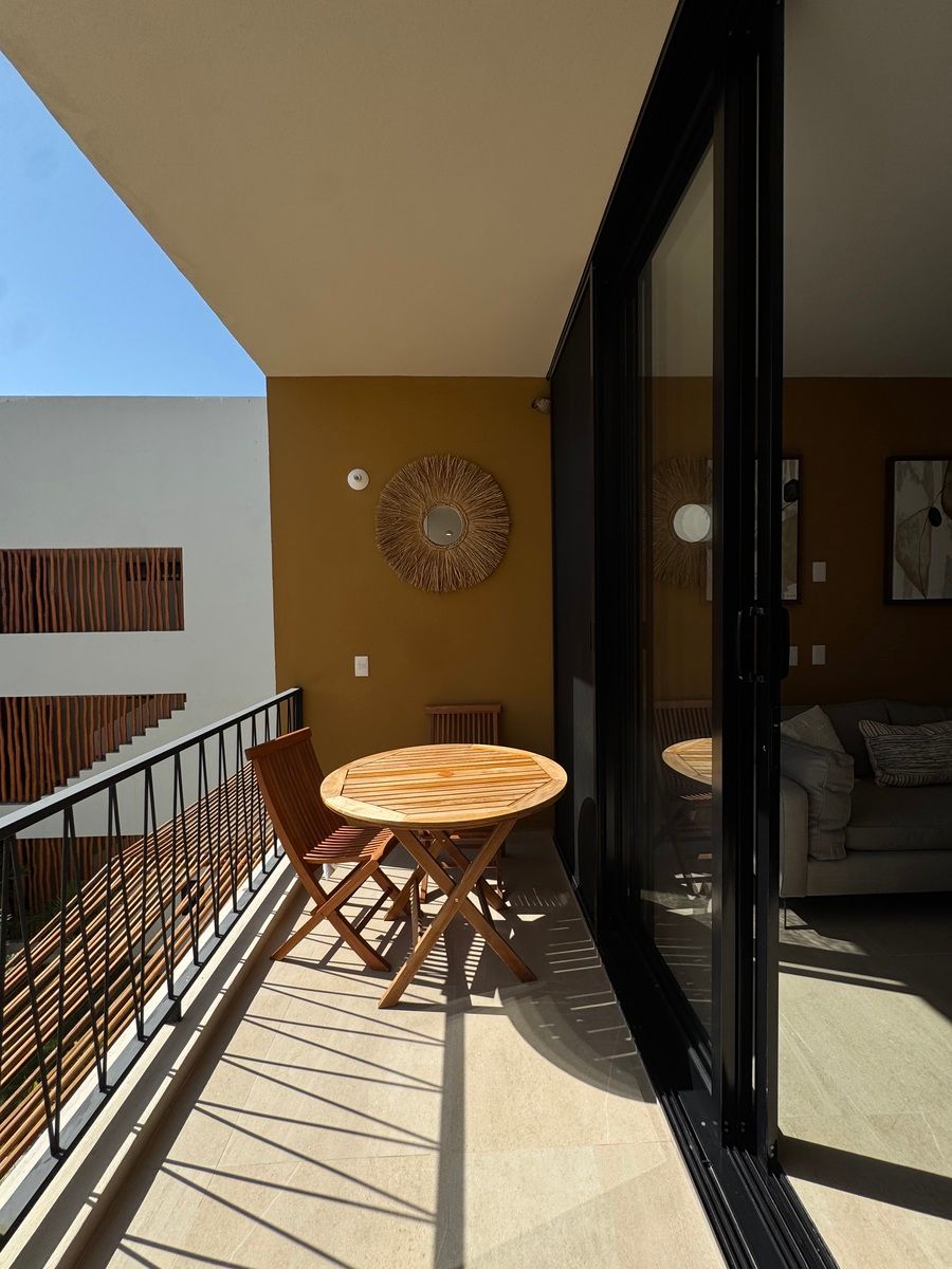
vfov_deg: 102.1
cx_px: 476
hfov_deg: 85.7
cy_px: 634
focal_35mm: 14
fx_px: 513
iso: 50
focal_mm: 2.22
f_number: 2.2
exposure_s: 1/2494
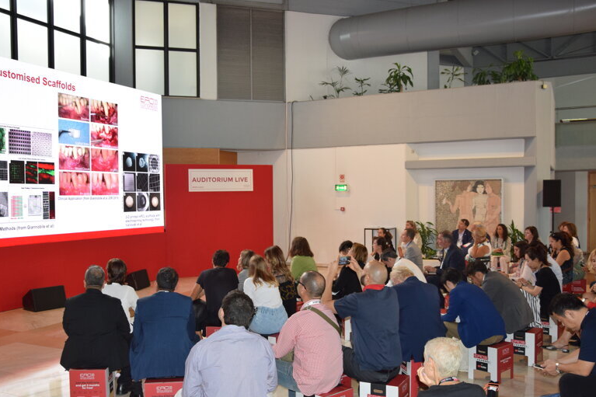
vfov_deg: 37.2
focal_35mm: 36
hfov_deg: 53.7
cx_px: 283
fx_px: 589
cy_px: 218
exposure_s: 1/125
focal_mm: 21
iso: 800
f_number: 5.6
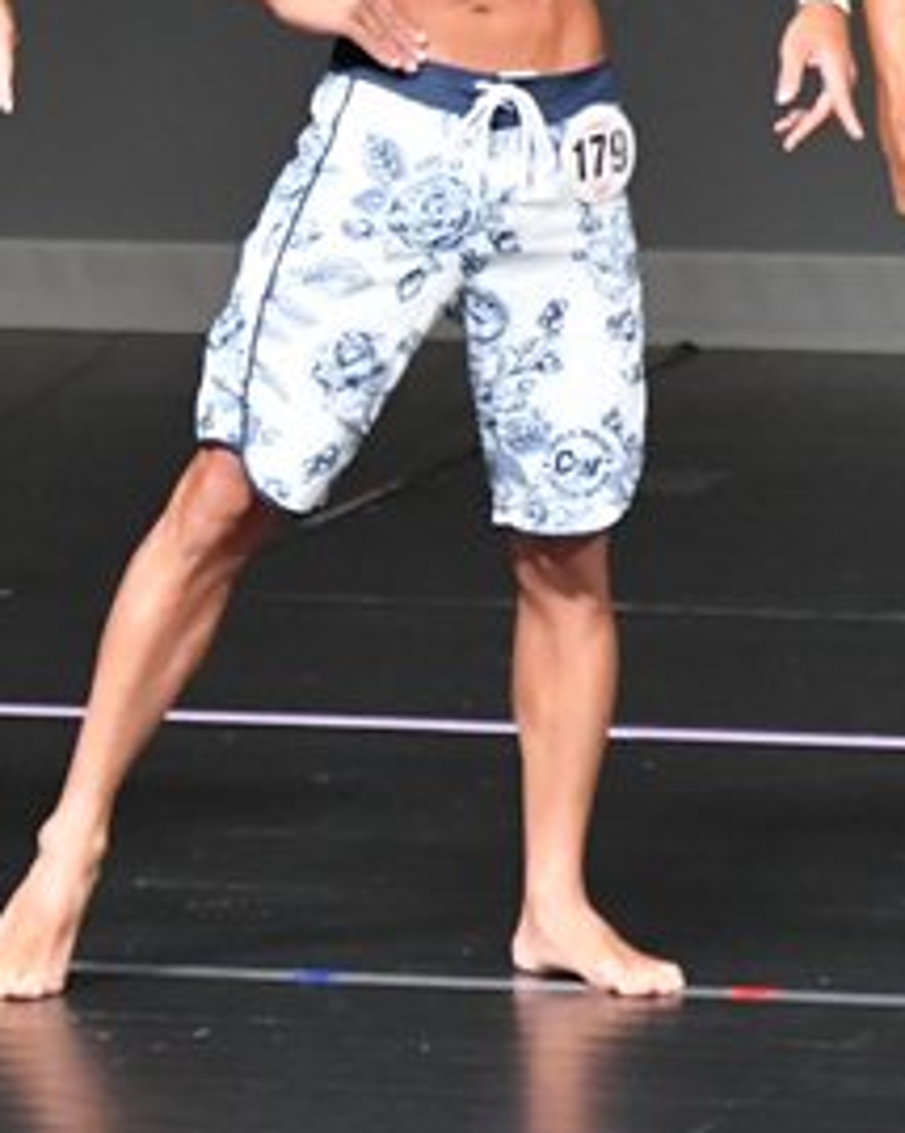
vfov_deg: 2.3
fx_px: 28542
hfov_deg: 1.8
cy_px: 59
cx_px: -532
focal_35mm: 852
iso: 6400
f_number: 5.6
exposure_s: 1/400
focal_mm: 210
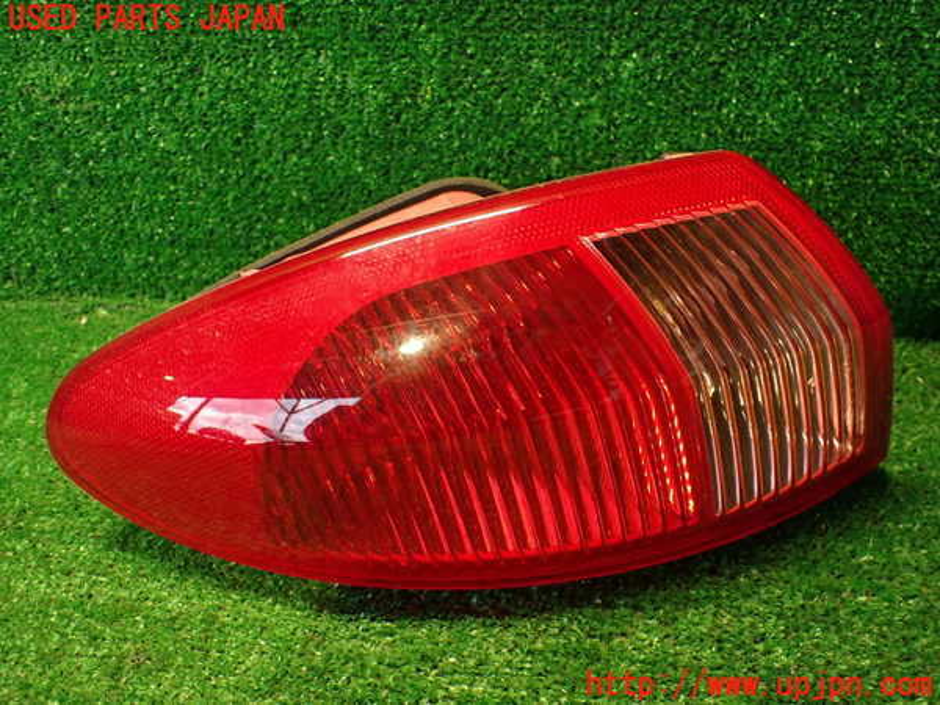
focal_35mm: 32
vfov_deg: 44.2
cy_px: 352
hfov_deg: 56.8
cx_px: 470
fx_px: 869
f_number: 2.4
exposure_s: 1/30
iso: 500
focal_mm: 5.79
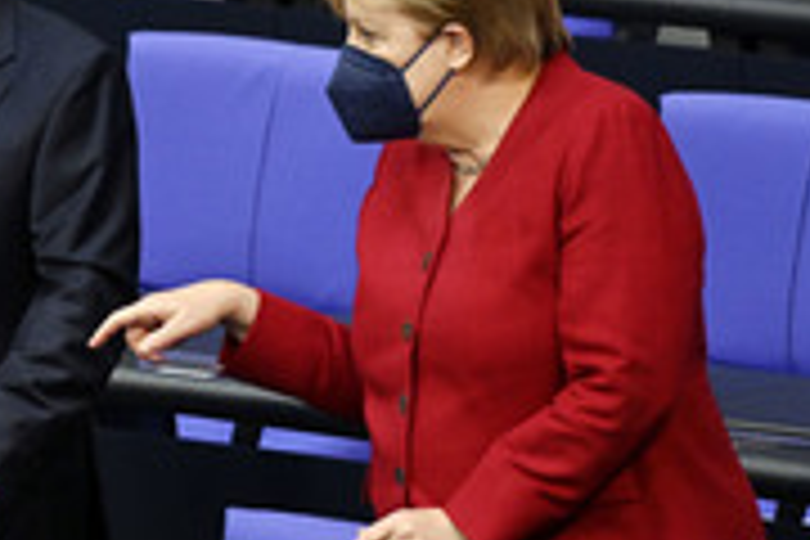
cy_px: 351
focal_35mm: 826
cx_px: -128
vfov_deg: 1.7
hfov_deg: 2.5
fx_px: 18584
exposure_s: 1/320
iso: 5000
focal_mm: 330
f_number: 5.6
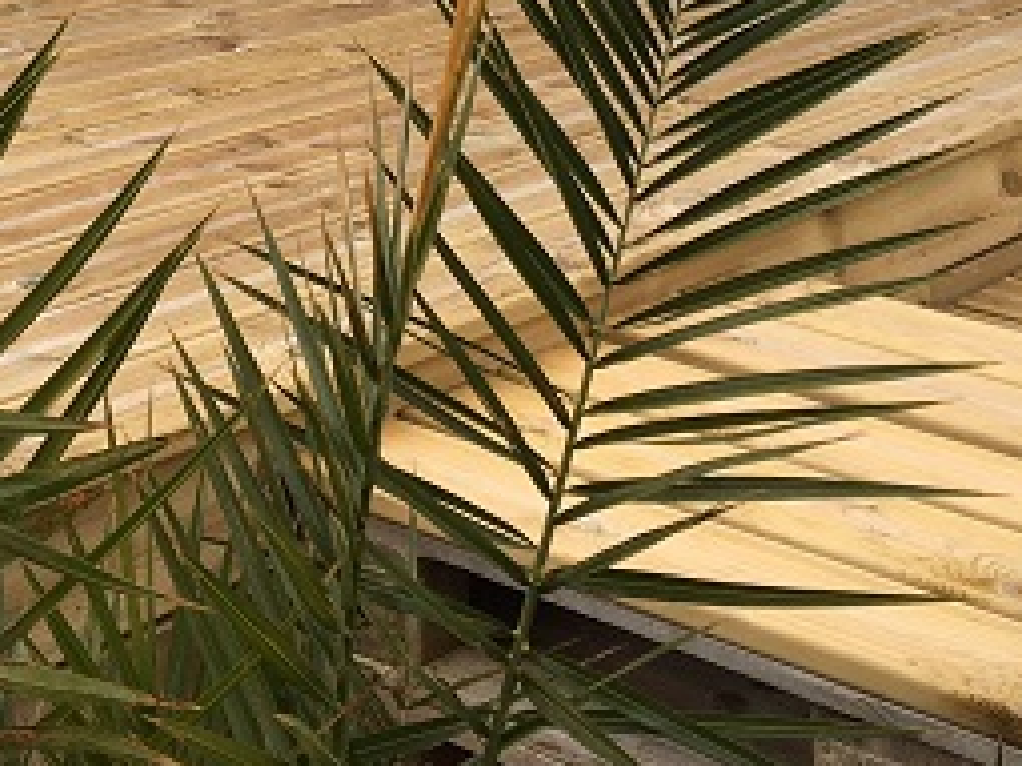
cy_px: -301
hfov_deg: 21.4
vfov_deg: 15.3
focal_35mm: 91
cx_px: 248
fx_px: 2685
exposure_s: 1/311
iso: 25
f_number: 2.2
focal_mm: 4.15
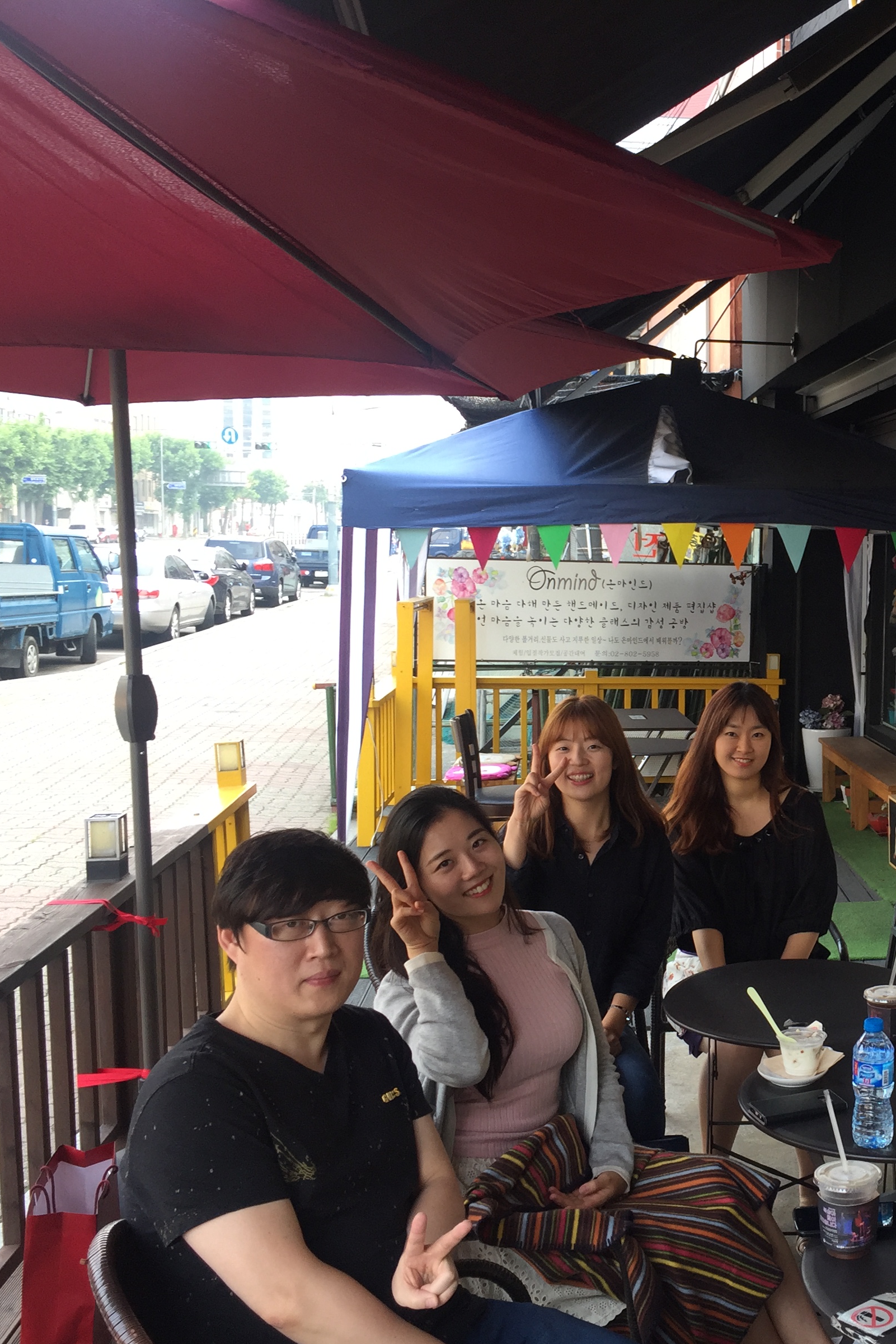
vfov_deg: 47.4
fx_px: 1530
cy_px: 685
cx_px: 875
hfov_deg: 30.5
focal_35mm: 41
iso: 32
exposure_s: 1/60
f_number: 2.2
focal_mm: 4.15
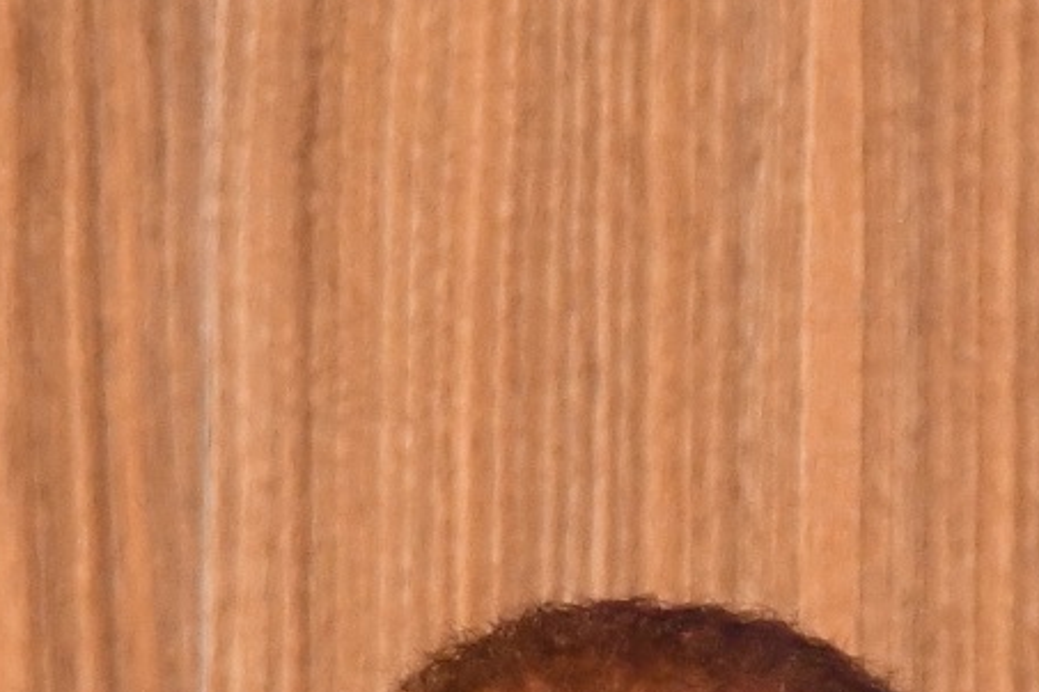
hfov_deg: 1.8
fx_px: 33447
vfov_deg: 1.2
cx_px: 782
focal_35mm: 1159
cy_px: 1315
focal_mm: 140
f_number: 6.3
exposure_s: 1/60
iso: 2800
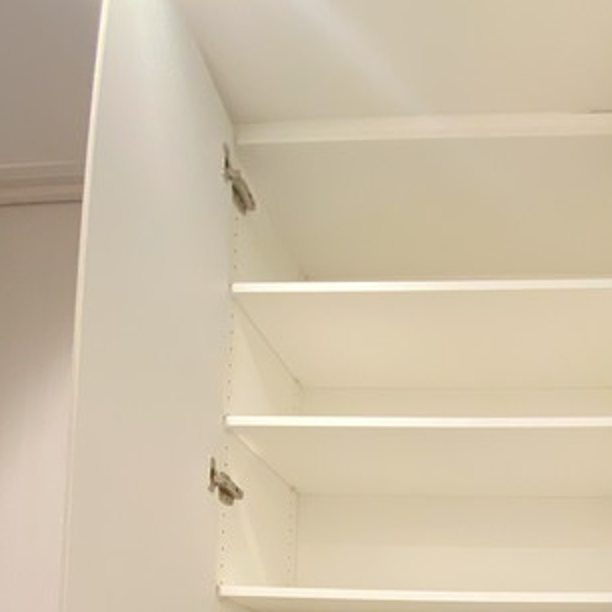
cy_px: 716
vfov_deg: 40.2
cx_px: 530
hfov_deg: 49.2
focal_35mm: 30
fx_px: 600
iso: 200
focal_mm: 1.54
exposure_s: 1/50
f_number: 2.4
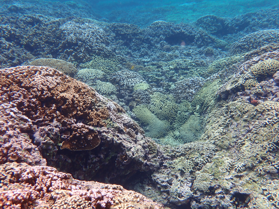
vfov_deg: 46.8
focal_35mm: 30
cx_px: 140
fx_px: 242
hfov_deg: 60.0
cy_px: 104
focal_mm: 5.4
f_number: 3.2
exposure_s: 1/250
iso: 100
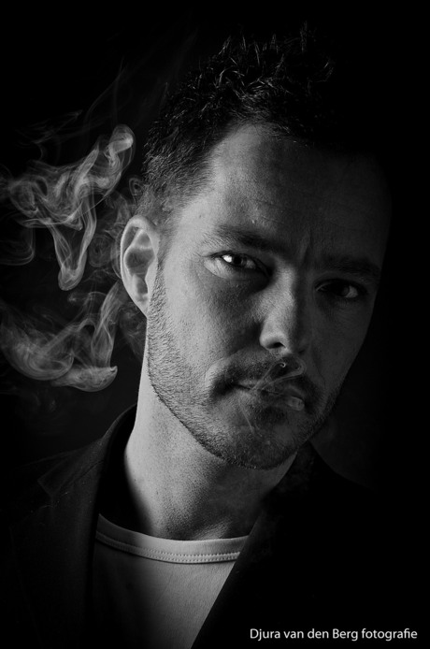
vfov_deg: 17.1
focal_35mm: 120
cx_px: 215
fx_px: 2158
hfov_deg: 11.4
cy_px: 324
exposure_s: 1/60
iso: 250
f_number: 11
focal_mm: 80
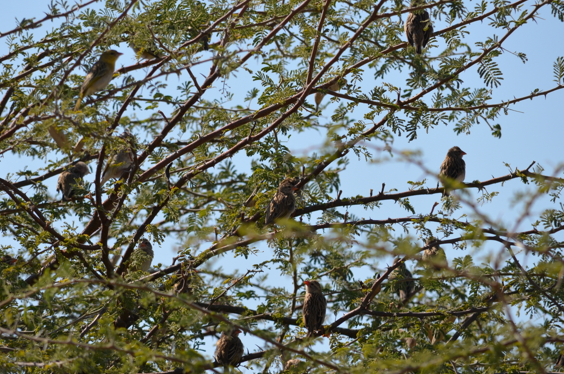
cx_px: 253
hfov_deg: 4.0
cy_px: 162
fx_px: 8021
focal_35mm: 513
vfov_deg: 2.7
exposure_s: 1/800
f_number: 7.1
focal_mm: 300
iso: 200
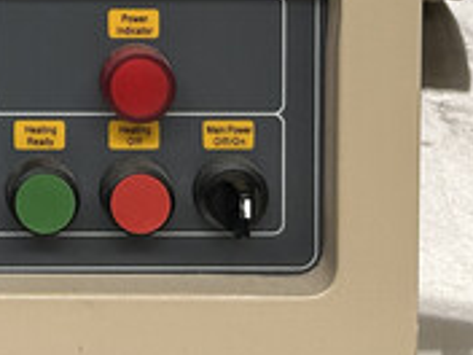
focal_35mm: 128
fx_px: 1749
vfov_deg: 10.4
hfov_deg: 14.7
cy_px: -414
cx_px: -160
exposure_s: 1/60
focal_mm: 5.7
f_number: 1.5
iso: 100
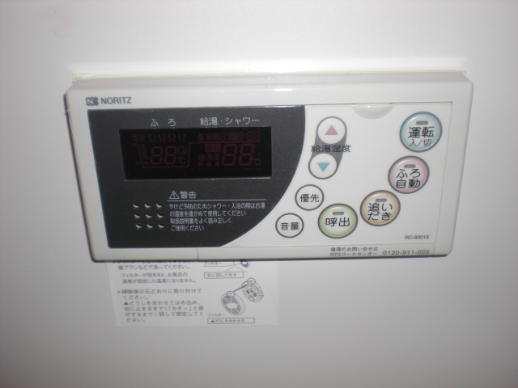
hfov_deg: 49.0
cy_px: 194
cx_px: 259
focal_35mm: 38
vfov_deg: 37.7
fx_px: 569
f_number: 3.1
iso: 64
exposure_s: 1/60
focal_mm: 6.3
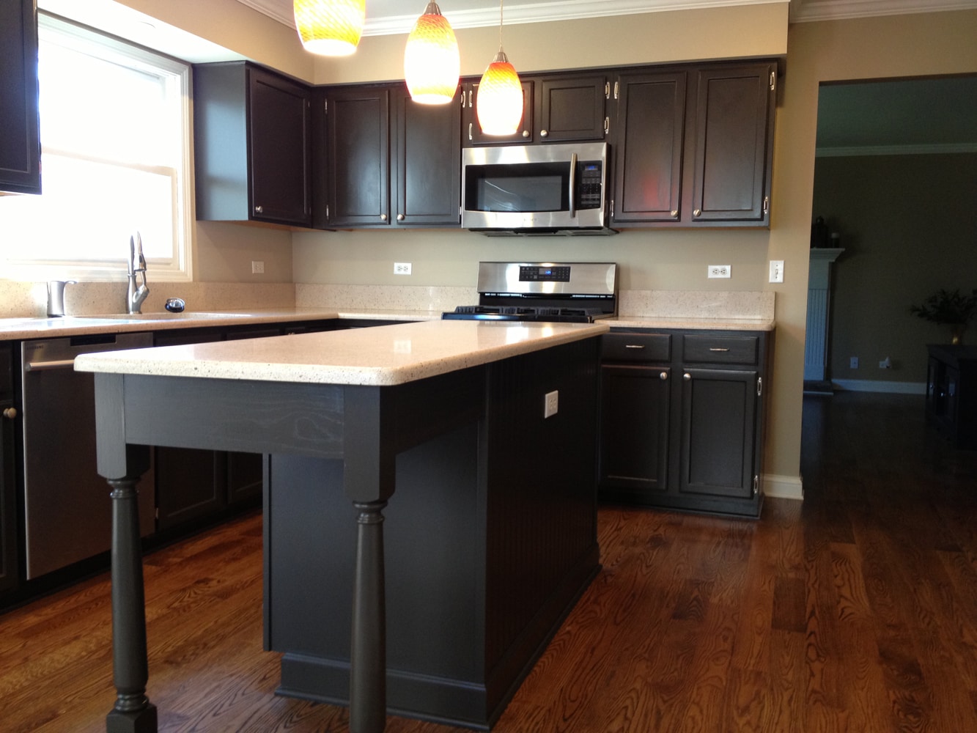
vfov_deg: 40.7
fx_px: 988
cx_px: 488
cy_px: 366
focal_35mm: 35
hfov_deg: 52.6
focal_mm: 4.28
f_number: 2.4
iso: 125
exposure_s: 1/20
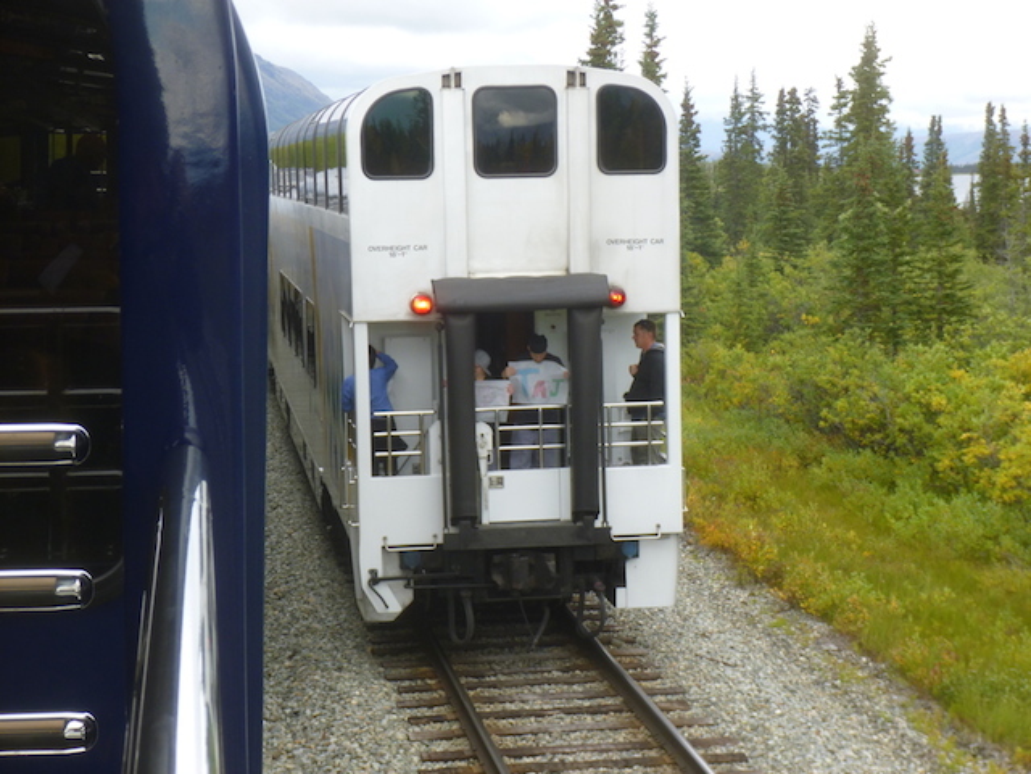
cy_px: 387
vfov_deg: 21.3
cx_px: 516
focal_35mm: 69
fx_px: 2055
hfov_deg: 28.2
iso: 100
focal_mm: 12.3
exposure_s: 1/100
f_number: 4.6
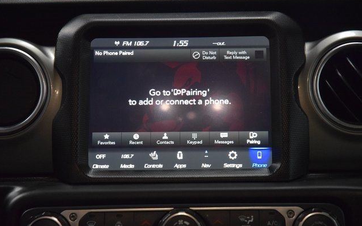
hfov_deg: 19.3
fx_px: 1065
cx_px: 181
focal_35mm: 108
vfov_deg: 12.1
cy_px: 108
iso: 3200
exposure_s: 1/125
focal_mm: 70
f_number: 4.5
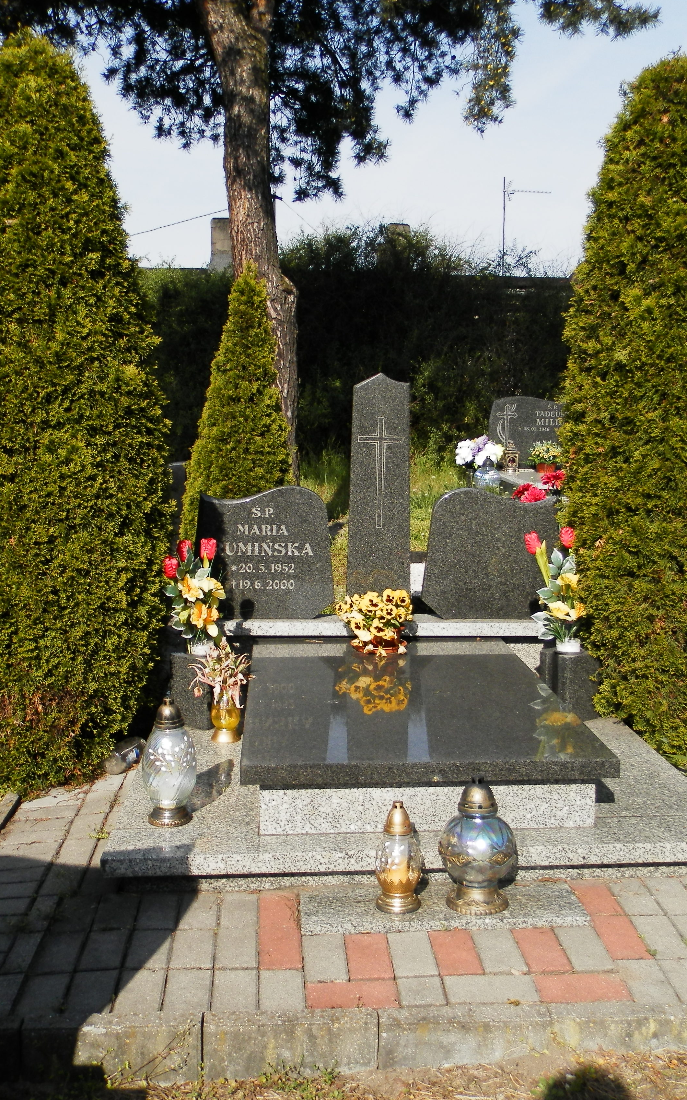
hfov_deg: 35.3
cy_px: 548
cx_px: 355
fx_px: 1078
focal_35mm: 36
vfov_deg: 54.0
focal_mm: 4.5
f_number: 8.7
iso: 80
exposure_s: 1/125
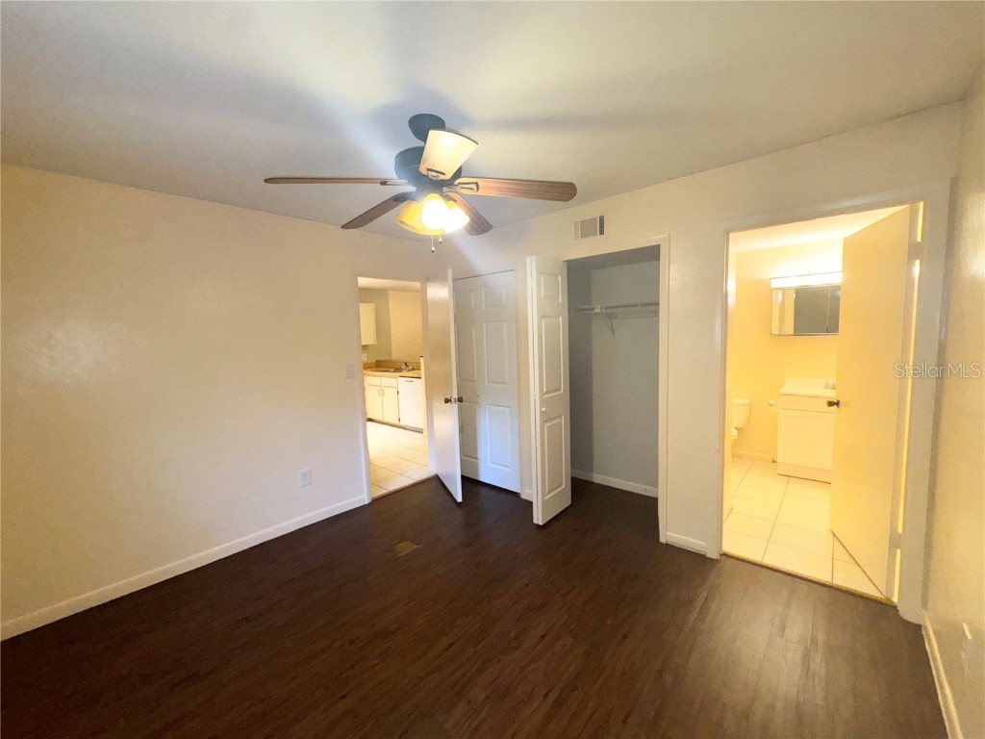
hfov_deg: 102.1
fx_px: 398
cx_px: 492
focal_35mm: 14
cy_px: 370
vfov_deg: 85.7
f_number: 2.2
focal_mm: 2.22
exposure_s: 1/60
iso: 125
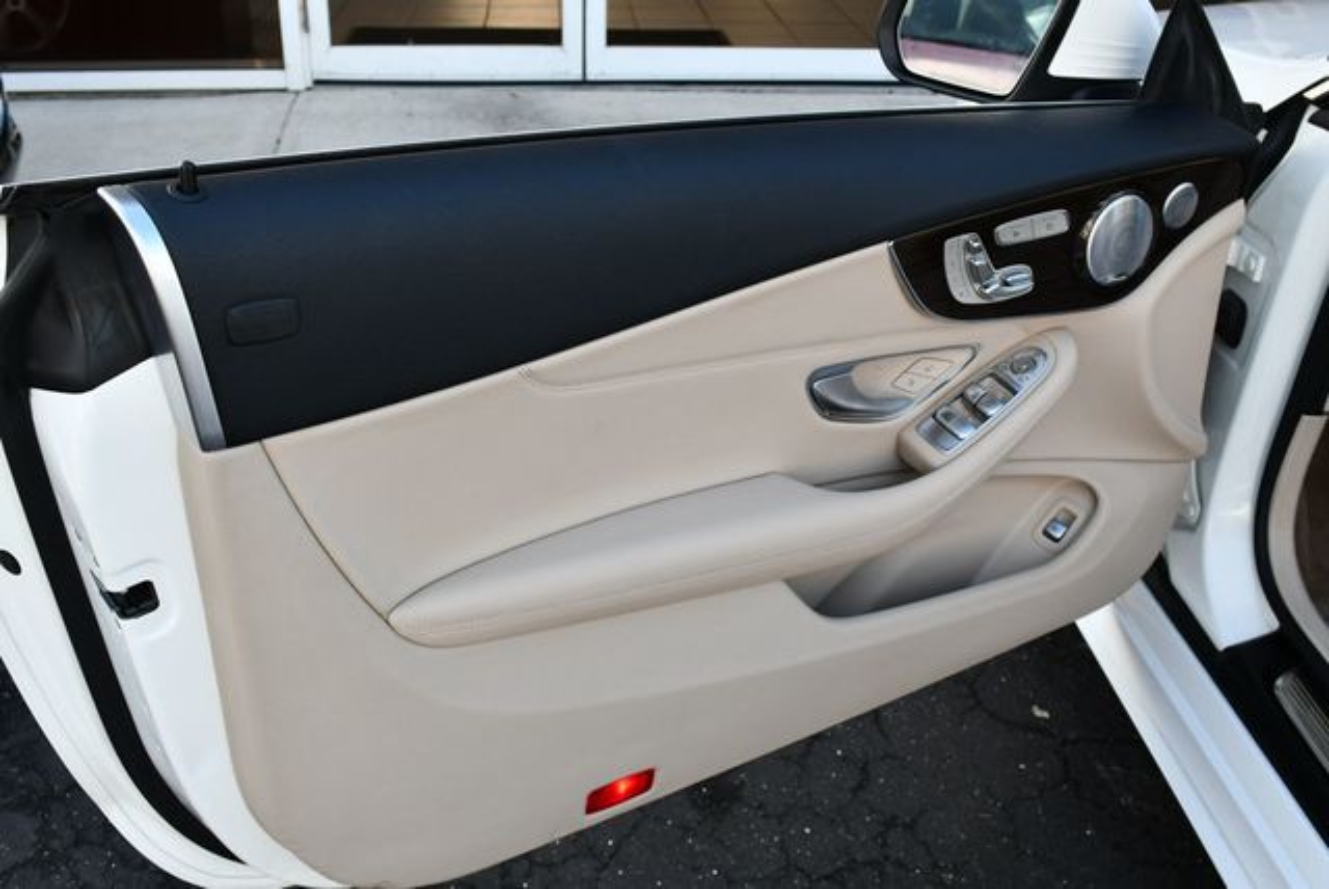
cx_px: 664
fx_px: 1330
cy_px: 444
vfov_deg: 36.9
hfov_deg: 53.1
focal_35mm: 36
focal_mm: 18
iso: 280
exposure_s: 1/250
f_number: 5.6
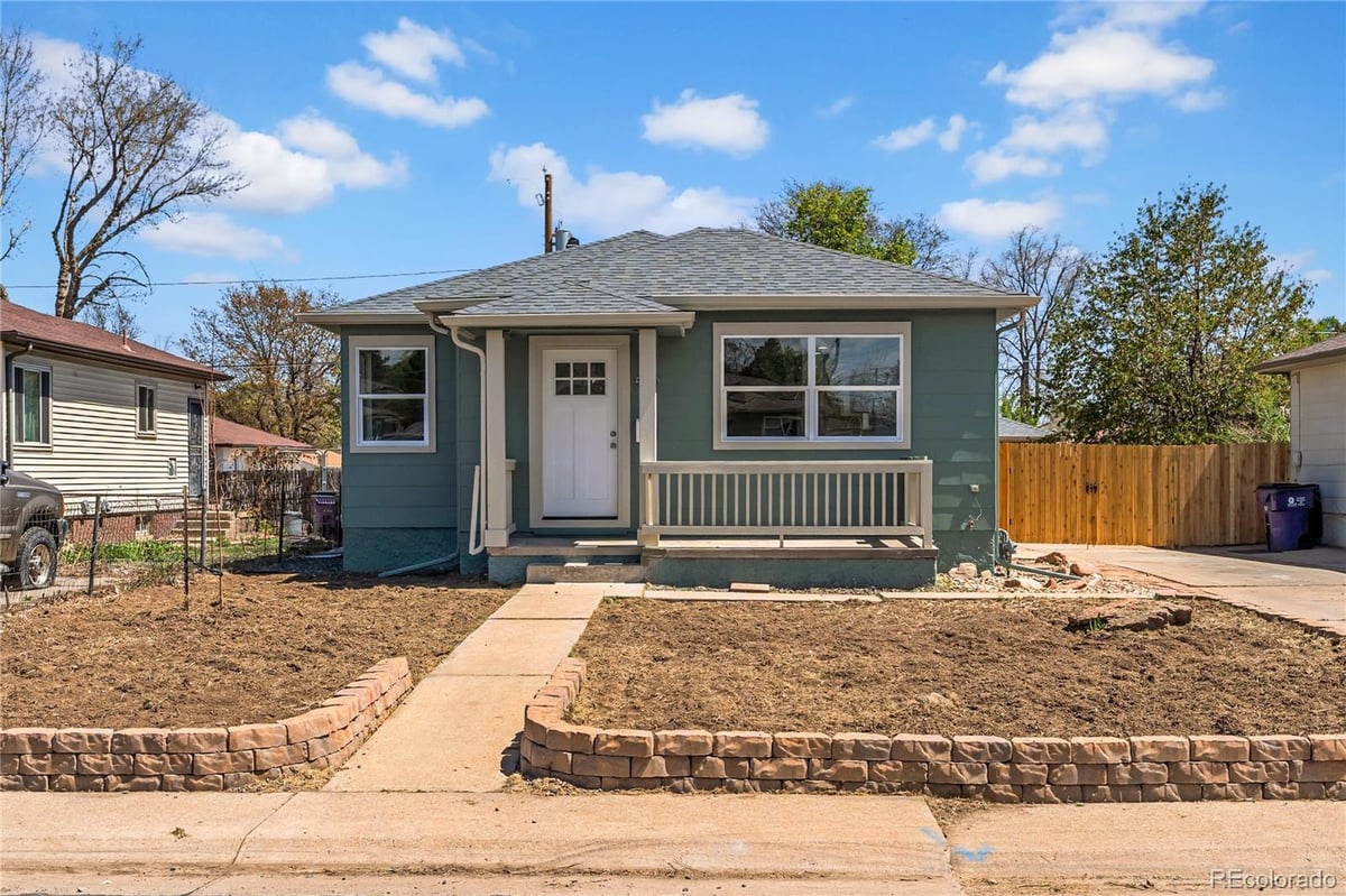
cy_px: 448
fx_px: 1383
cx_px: 673
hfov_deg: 51.9
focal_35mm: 37
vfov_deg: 35.9
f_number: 9
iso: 250
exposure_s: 1/500
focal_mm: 25
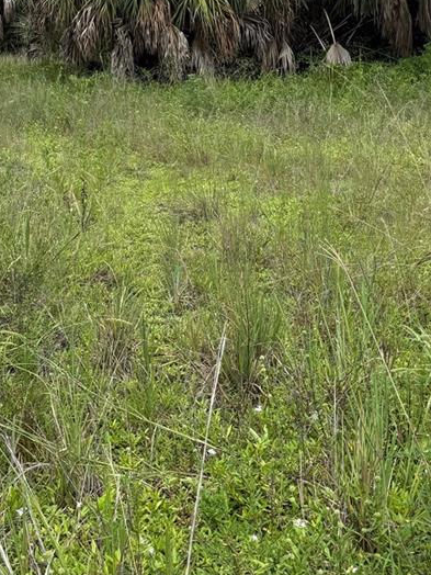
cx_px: 136
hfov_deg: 26.4
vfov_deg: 33.5
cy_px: 83
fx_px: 913
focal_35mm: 55
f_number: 1.78
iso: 80
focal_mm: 6.76
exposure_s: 1/3145
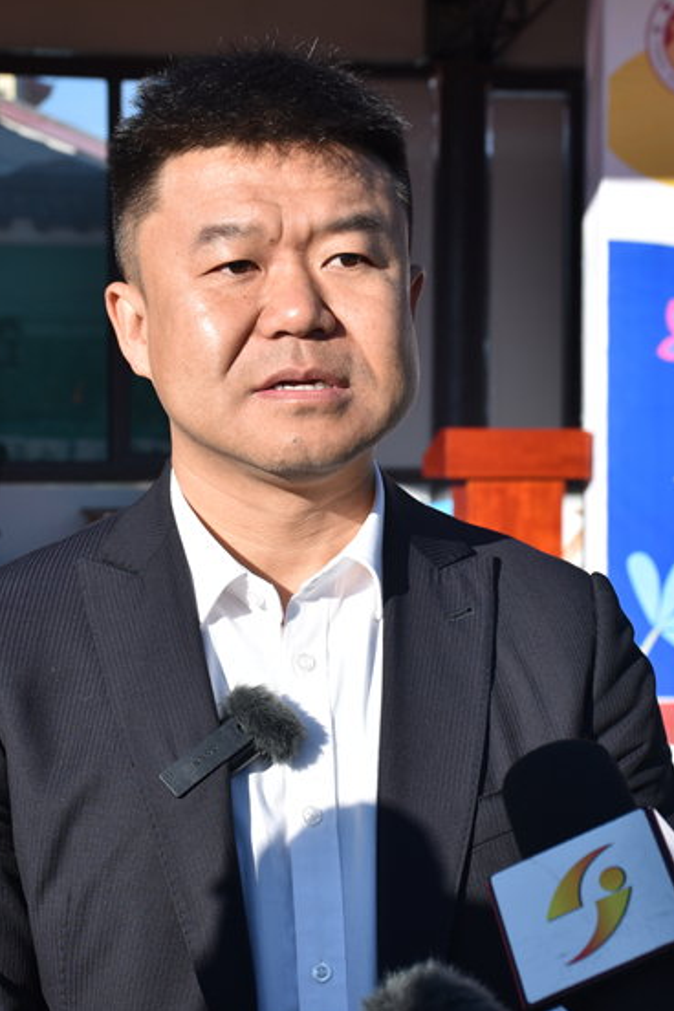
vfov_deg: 21.0
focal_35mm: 97
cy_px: 496
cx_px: 339
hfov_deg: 14.1
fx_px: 2724
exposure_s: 1/250
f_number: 8
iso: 100
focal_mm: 42
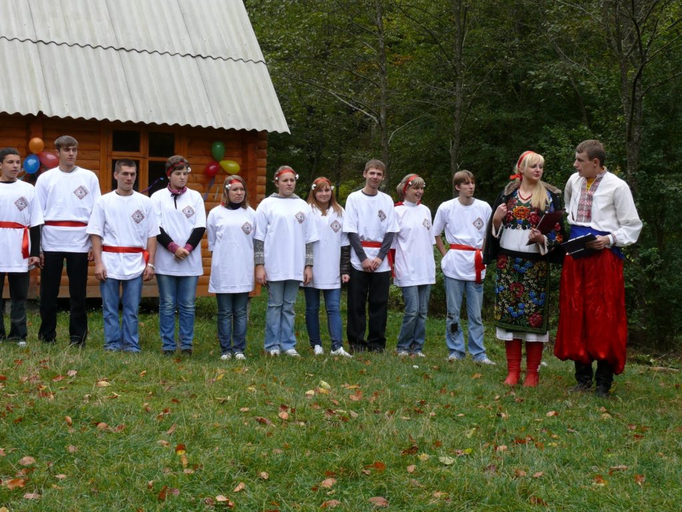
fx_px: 1123
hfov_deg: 33.8
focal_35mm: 57
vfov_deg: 25.7
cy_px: 256
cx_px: 341
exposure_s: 1/200
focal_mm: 12
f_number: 4
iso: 100
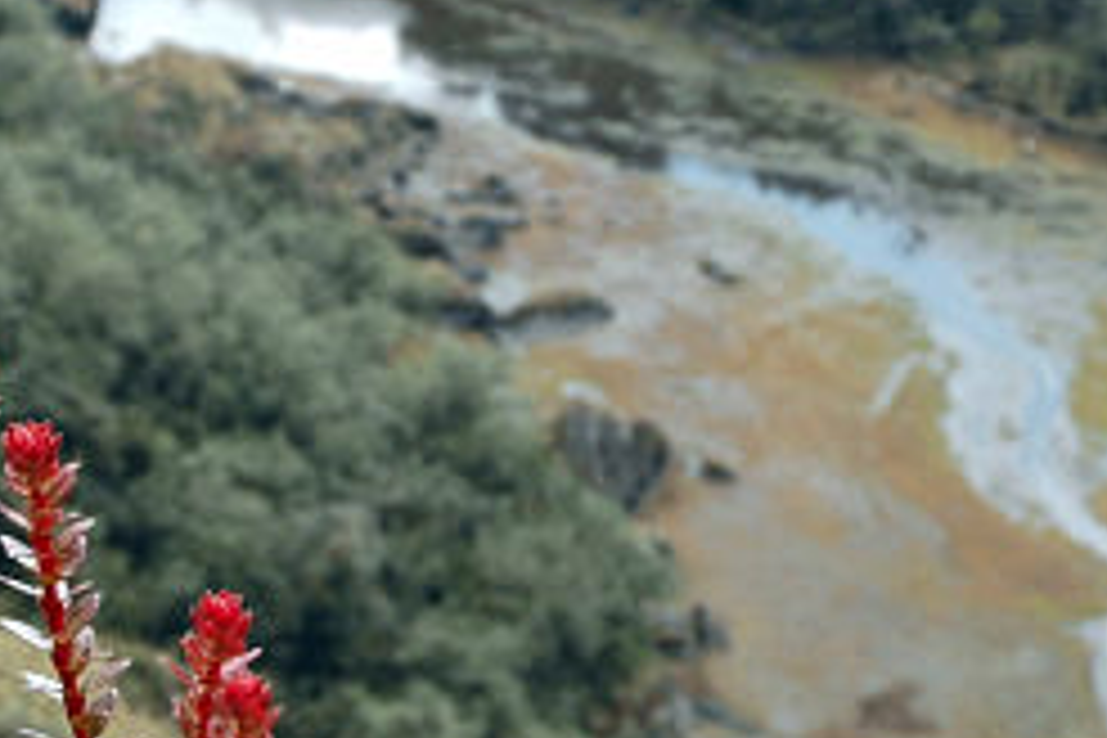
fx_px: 5222
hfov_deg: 12.1
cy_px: 562
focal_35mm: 170
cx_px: 576
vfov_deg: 8.1
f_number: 6.3
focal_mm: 31
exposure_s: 1/160
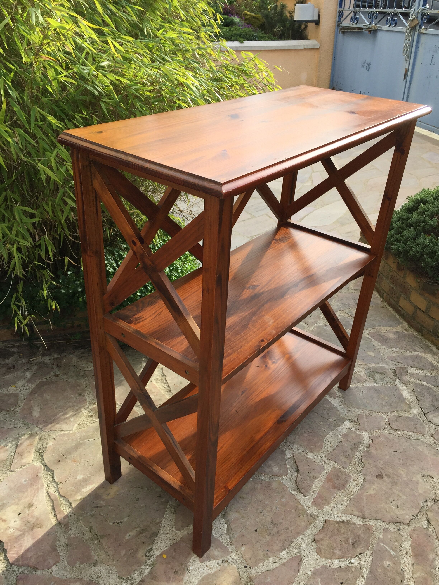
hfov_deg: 48.2
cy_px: 292
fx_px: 490
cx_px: 220
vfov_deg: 61.7
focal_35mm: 29
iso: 32
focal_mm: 4.15
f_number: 2.2
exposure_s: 1/344
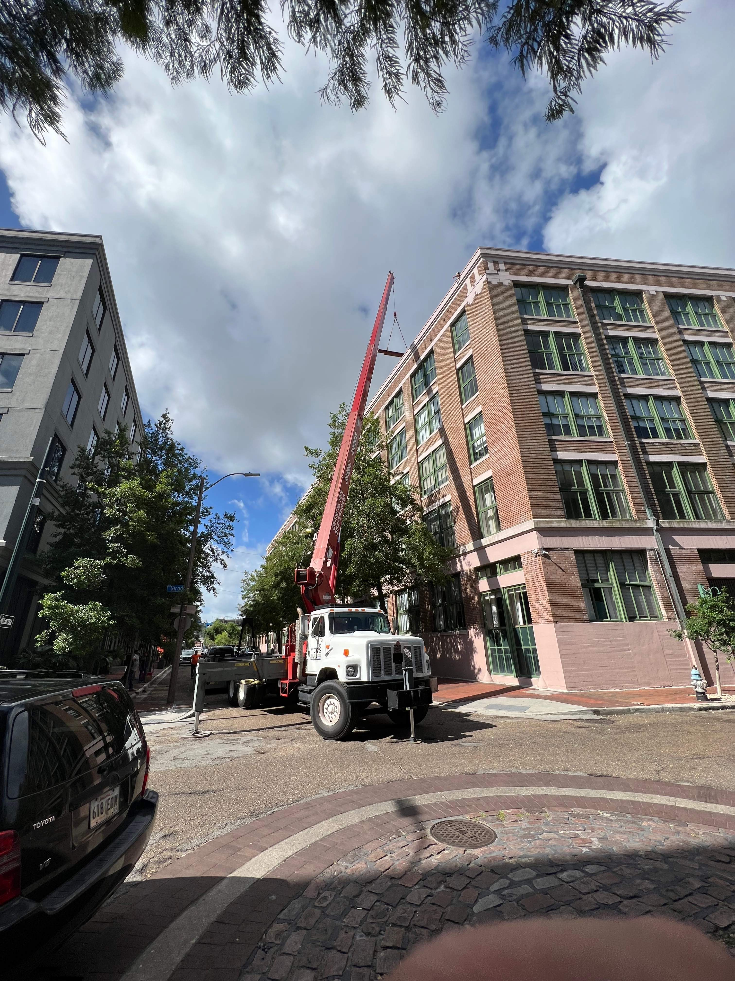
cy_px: 490
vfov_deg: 106.2
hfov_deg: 89.9
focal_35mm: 13
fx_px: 368
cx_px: 368
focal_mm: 1.57
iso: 32
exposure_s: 1/2137
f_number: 1.8
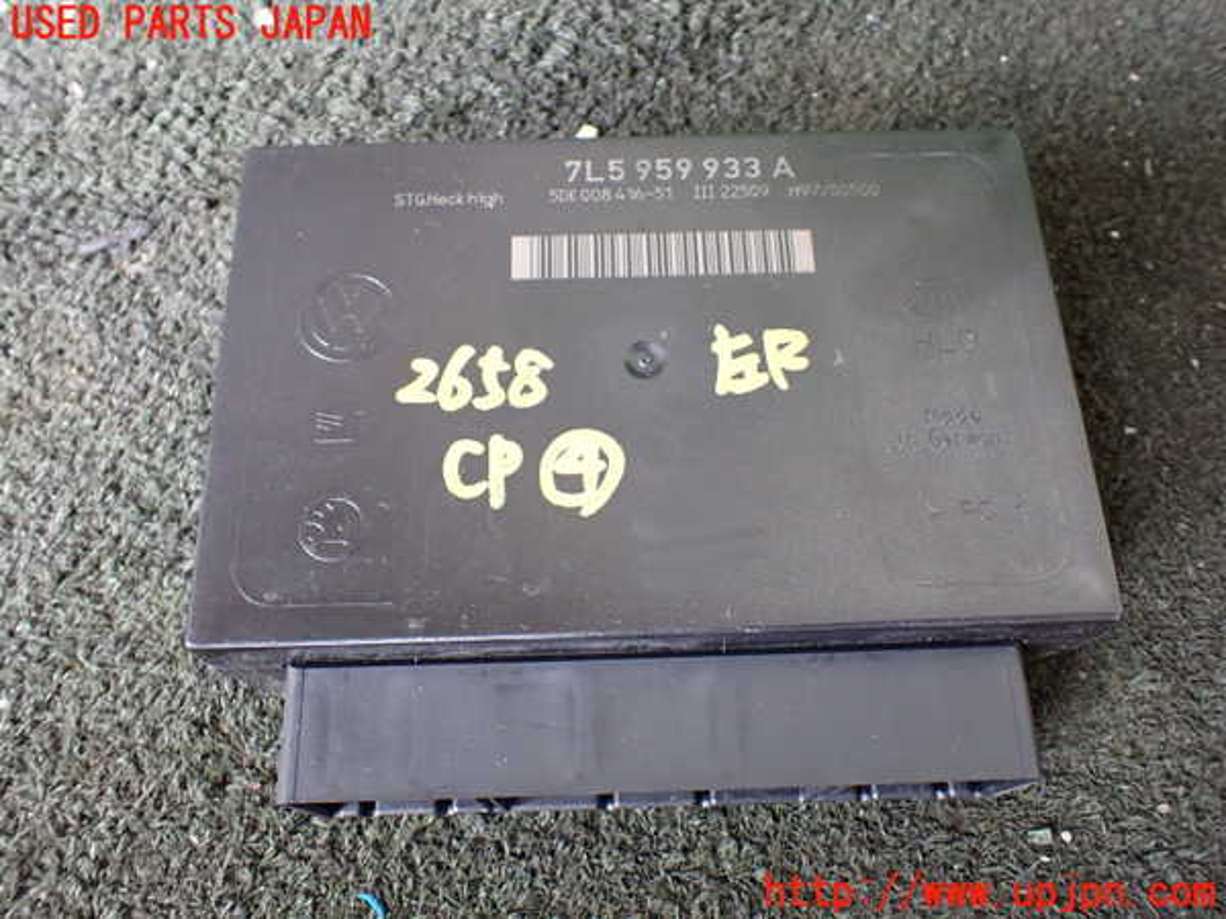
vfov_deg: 46.8
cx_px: 613
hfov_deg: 60.0
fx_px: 1063
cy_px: 460
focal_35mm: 30
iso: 800
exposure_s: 1/100
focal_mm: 5.4
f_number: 2.3
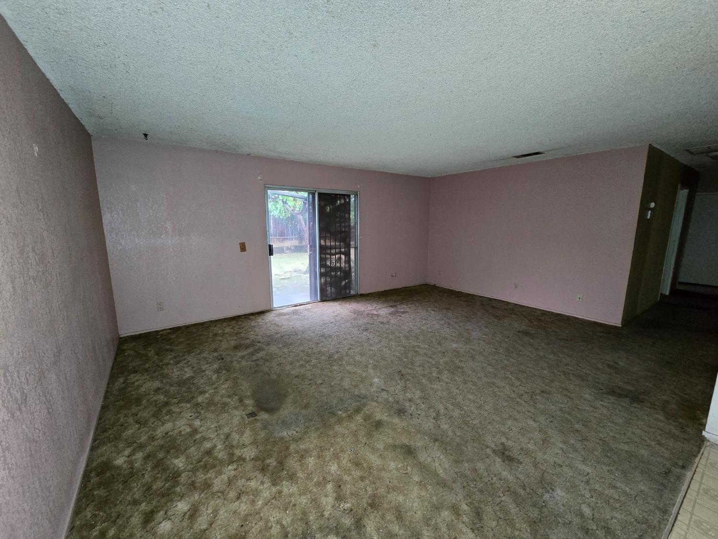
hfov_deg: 106.2
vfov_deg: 89.9
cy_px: 270
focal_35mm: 13
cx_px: 359
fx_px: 270
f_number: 2.2
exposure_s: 1/55.9
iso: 800
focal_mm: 2.2
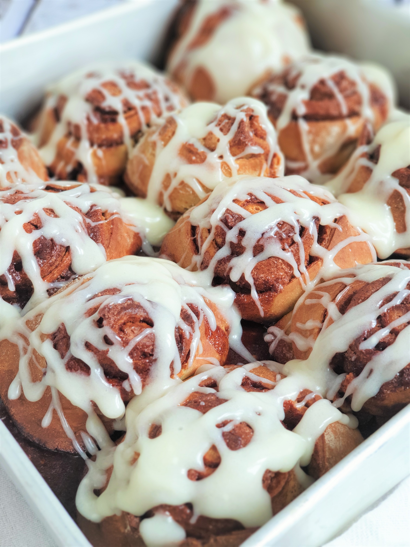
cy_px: 274
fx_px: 821
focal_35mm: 52
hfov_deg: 28.0
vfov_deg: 36.8
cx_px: 205
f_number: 2.4
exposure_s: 1/33
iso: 100
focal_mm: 6
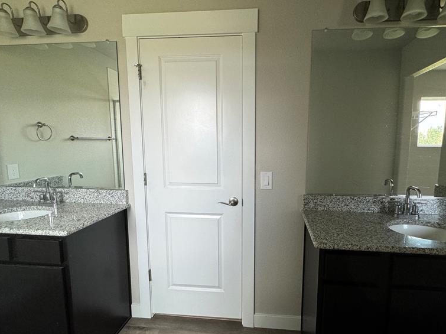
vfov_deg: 68.6
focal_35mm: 19
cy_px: 170
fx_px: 245
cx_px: 248
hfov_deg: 84.4
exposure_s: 1/99
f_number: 2.2
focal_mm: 2.22
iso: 160
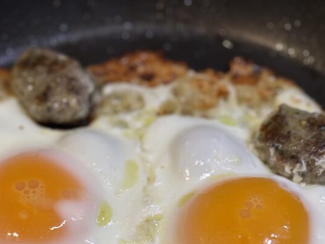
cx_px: 130
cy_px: 229
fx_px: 939
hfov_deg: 19.6
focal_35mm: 100
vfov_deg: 14.6
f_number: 1.6
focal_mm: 5.96
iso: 40
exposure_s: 1/50
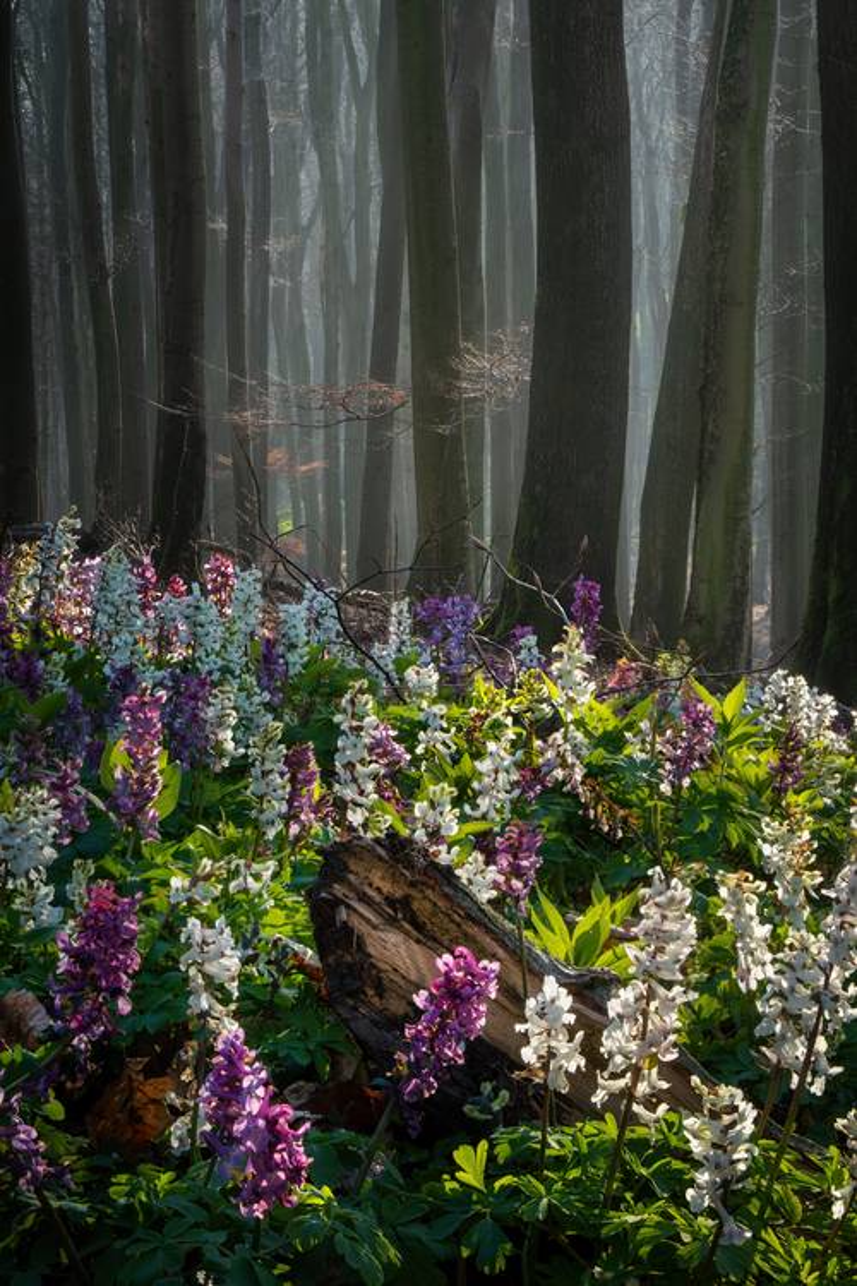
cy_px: 643
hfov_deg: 9.7
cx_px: 428
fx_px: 5034
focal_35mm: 141
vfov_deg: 14.6
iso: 100
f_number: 16
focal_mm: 141
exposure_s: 1/15
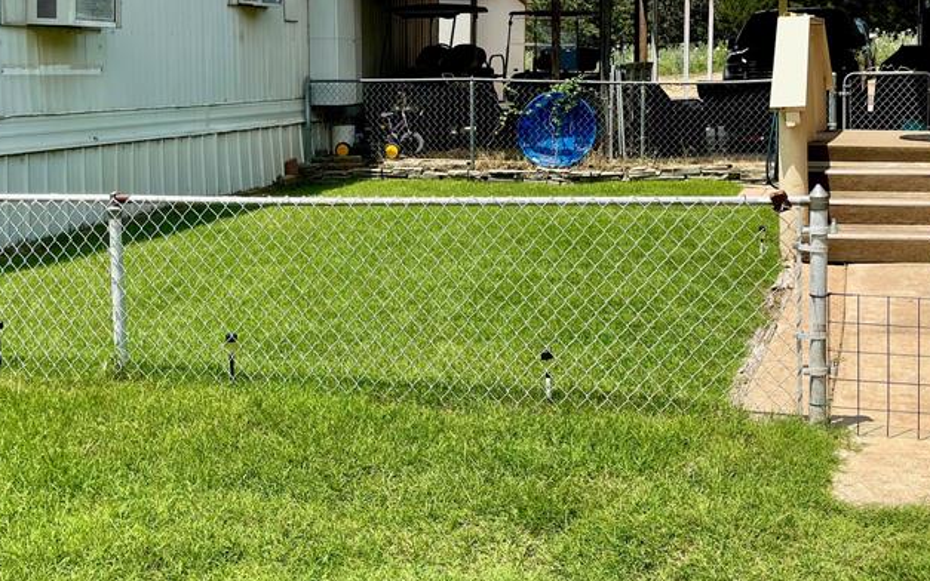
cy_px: 130
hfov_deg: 44.3
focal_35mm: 45
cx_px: 524
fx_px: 1141
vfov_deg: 28.1
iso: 32
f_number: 1.6
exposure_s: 1/3788
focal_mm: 5.1
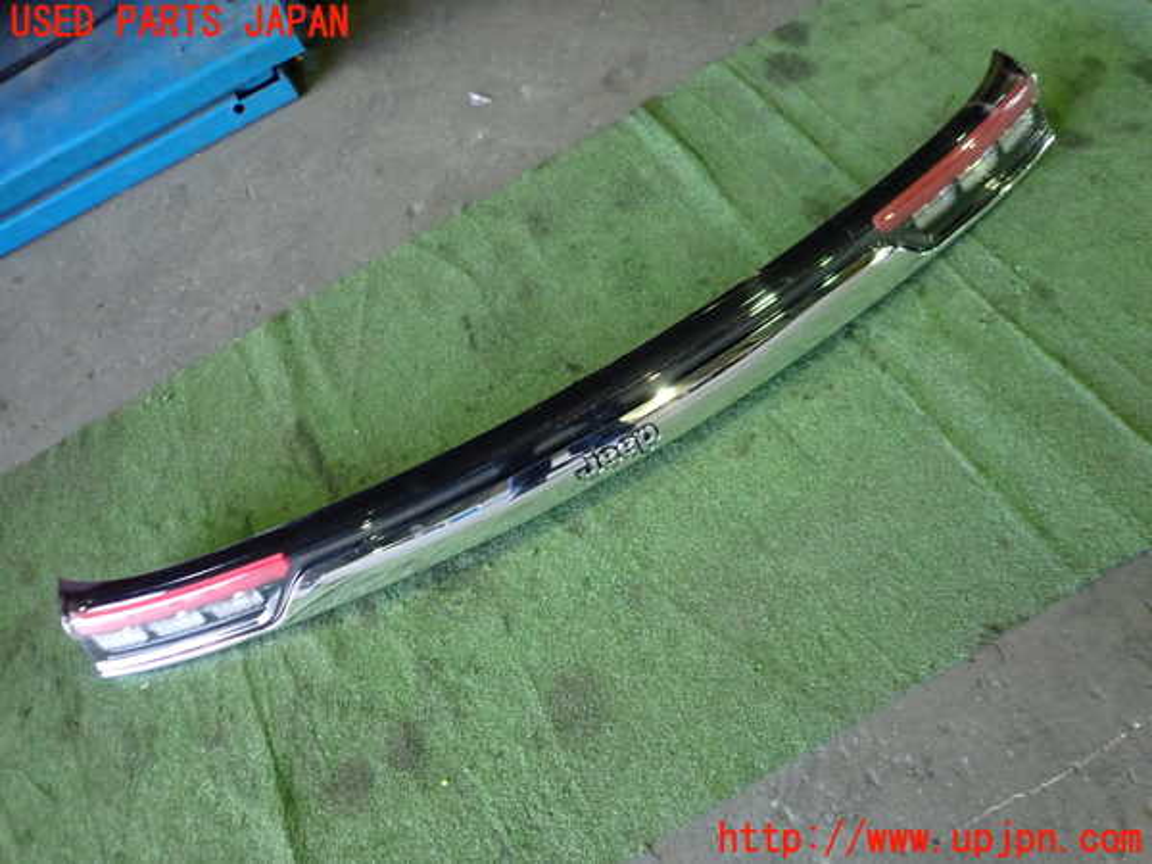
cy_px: 432
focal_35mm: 25
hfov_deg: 69.4
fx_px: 832
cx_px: 576
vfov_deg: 54.9
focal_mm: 4.5
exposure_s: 1/30
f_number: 2
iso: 640
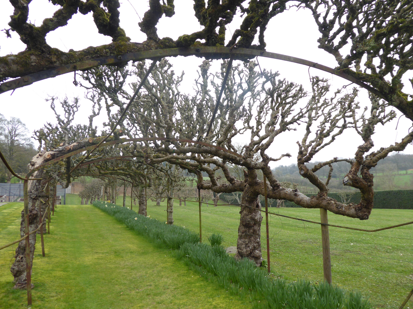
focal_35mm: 25
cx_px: 214
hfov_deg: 69.4
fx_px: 298
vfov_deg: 54.9
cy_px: 151
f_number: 3.3
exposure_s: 1/80
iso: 100
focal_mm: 4.3
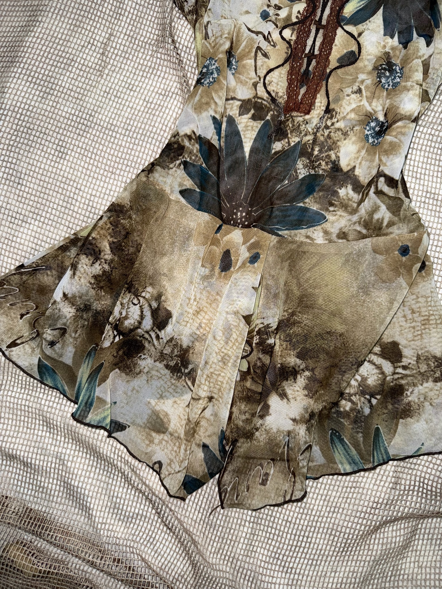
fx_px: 409
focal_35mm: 24
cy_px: 294
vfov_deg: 71.6
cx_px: 221
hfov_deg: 56.8
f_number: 1.78
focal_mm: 6.76
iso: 80
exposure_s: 1/59
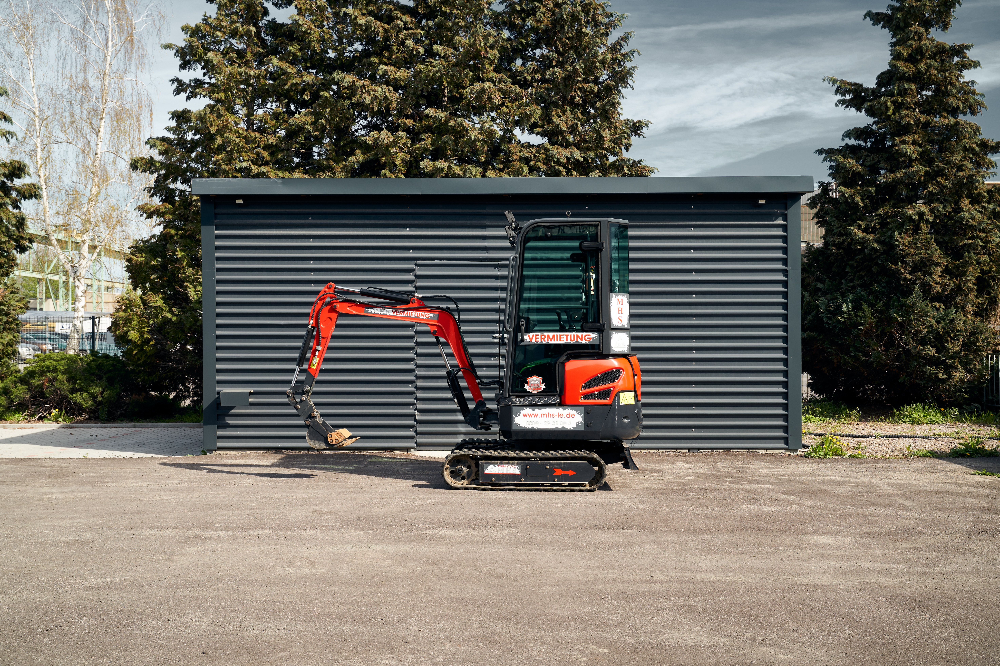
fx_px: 944
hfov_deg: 55.8
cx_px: 500
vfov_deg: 38.9
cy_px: 333
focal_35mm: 34
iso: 160
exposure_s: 1/160
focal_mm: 34
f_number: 8
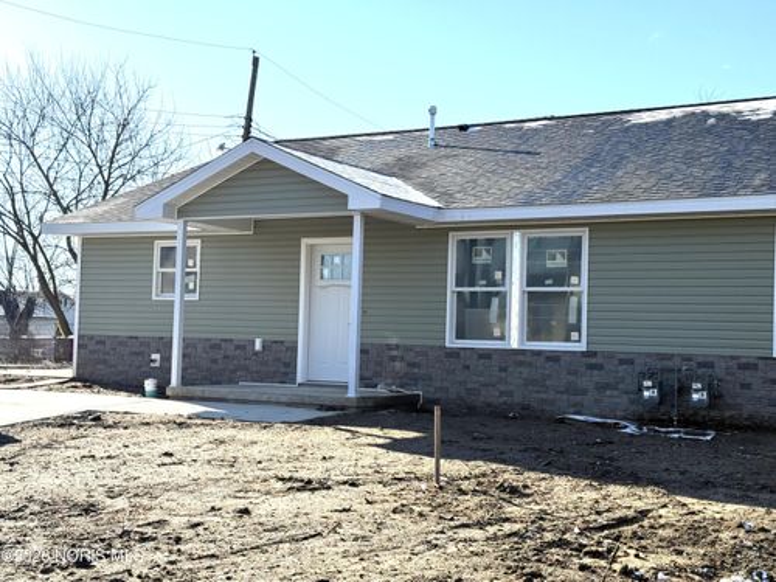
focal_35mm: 49
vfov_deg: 29.7
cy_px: 291
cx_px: 388
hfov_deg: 38.9
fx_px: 1098
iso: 100
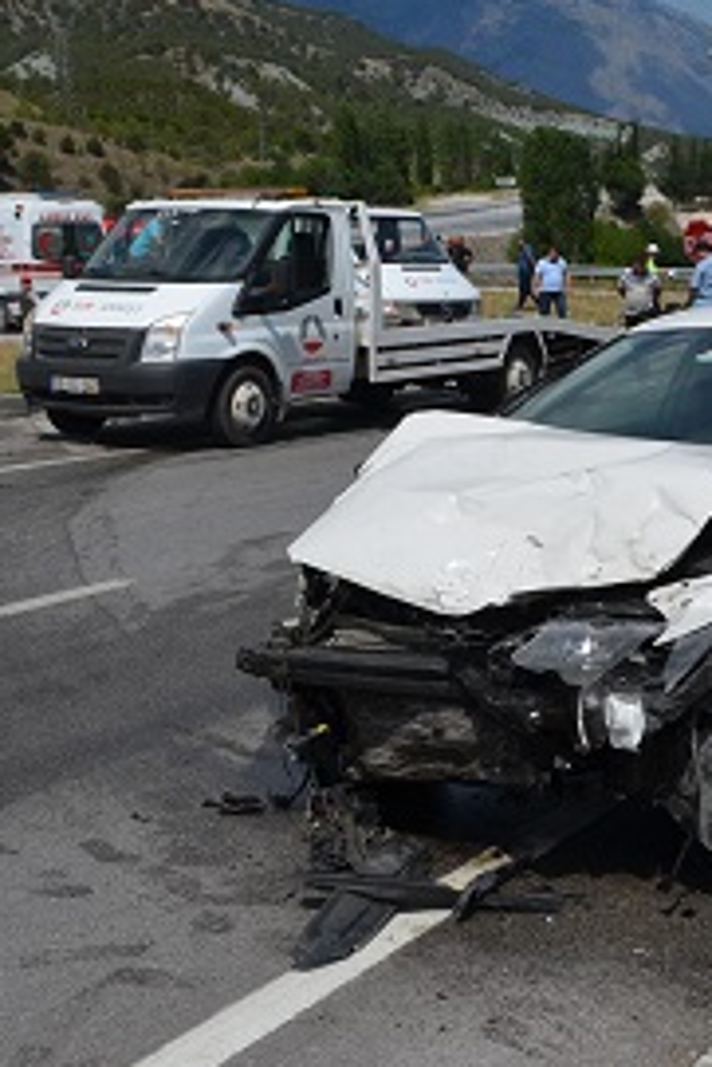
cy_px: 382
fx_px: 1807
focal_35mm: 61
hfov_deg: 22.0
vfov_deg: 32.7
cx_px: 555
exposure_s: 1/400
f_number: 10
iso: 100
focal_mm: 18
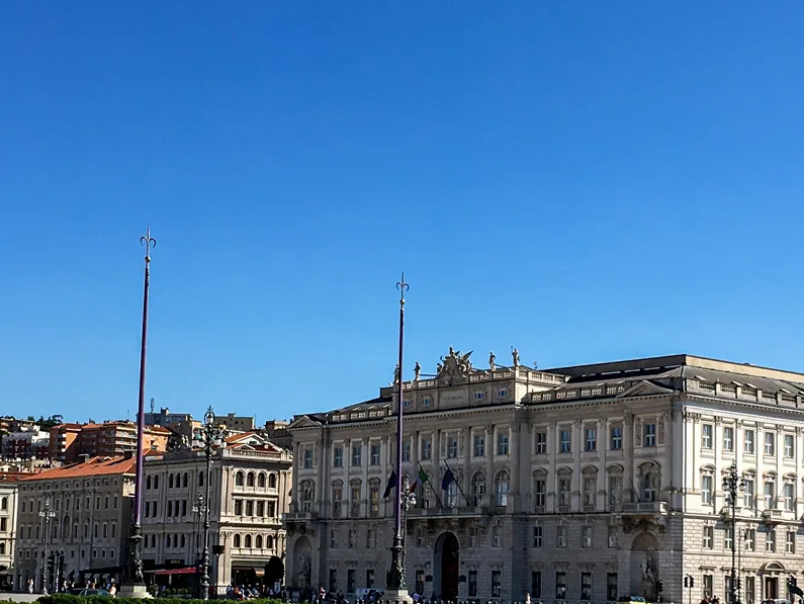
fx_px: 1627
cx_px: 439
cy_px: 392
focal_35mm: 70
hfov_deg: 27.8
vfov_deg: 21.0
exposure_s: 1/1700
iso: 25
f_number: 2.2
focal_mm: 4.15
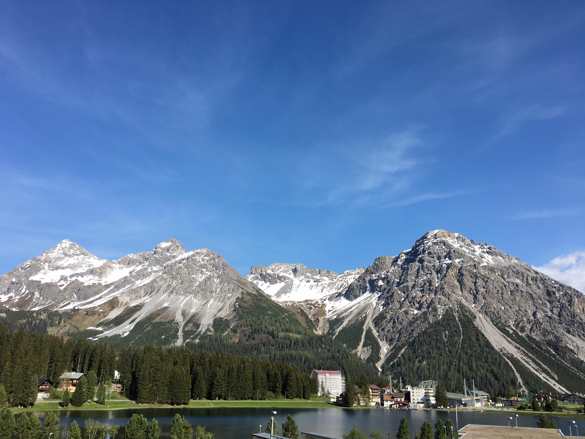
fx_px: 490
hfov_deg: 61.7
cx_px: 292
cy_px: 220
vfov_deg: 48.2
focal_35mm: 29
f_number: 2.2
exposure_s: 1/1241
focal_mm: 4.15
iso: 25
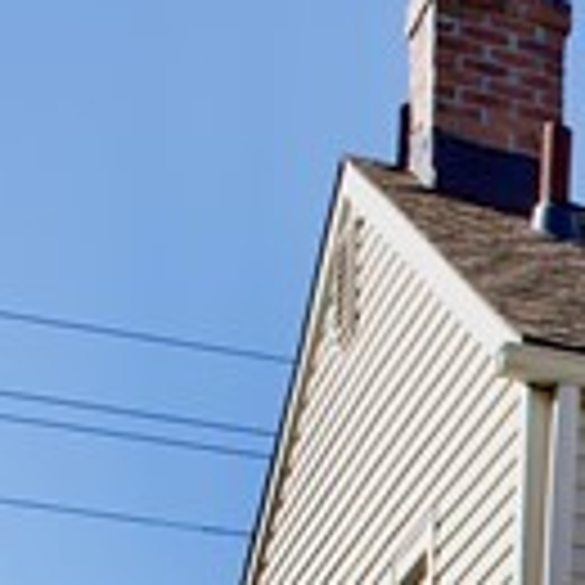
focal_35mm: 170
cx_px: 1782
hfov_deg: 8.5
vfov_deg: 9.2
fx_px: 3250
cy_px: 1404
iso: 125
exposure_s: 1/160
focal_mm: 24
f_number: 8
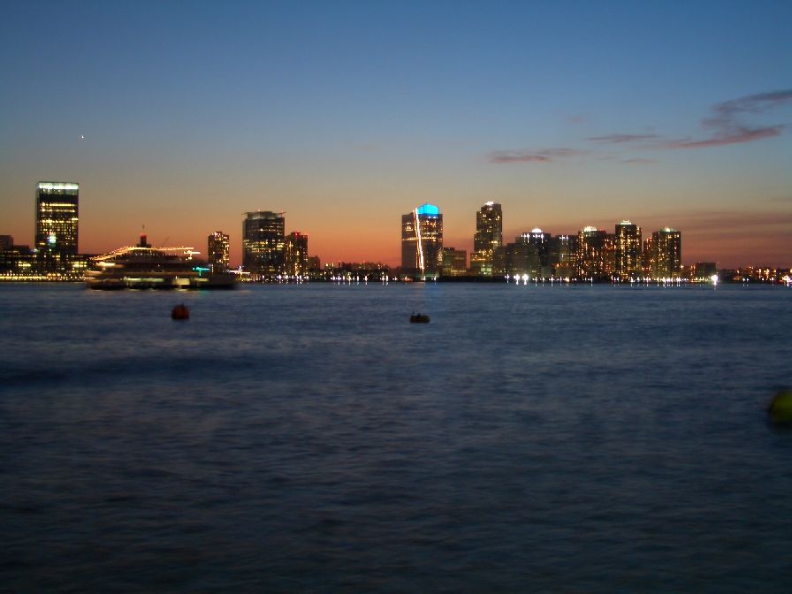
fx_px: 938
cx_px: 396
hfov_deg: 45.8
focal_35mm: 41
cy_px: 297
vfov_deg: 35.1
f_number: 2.8
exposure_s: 2
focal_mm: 6.8
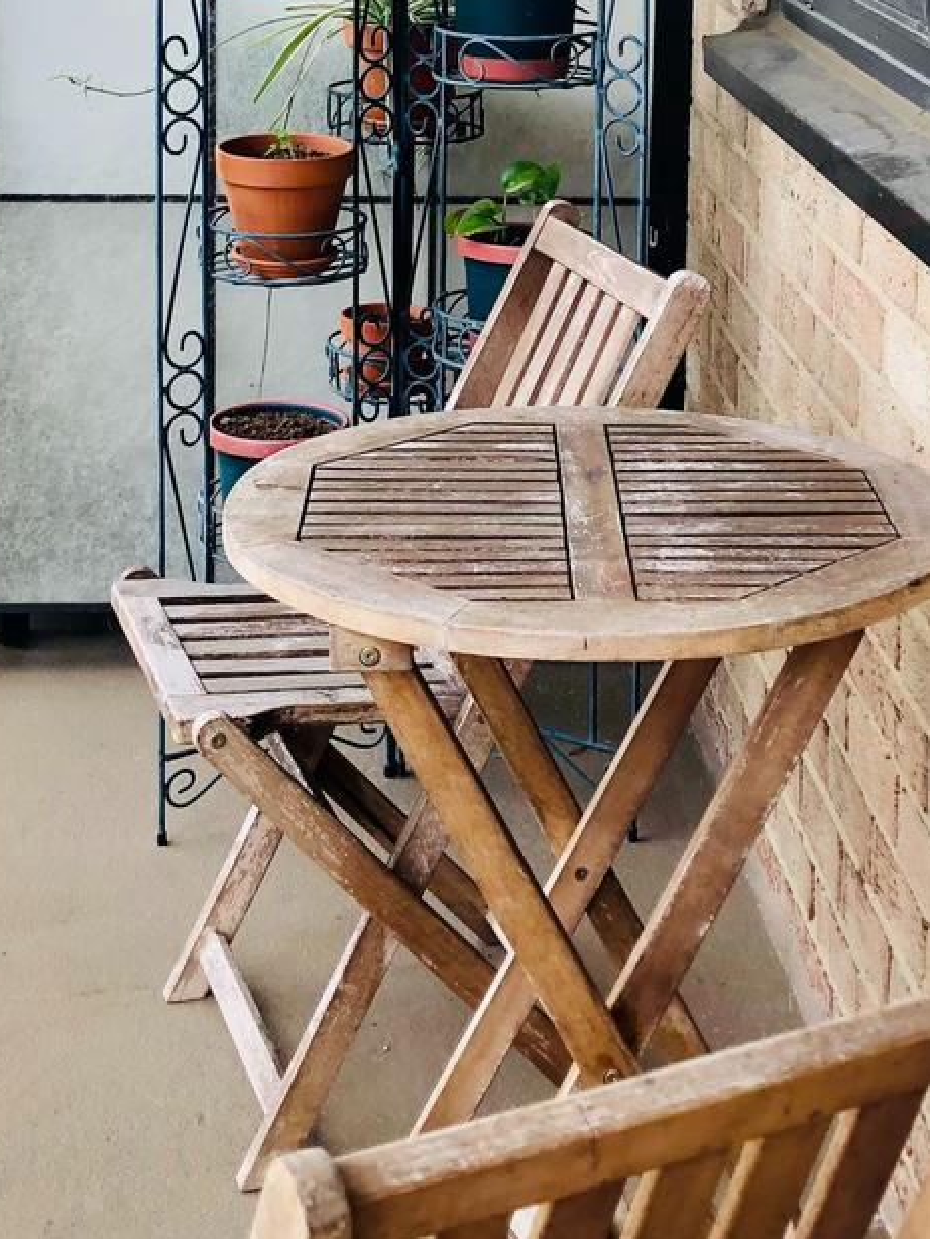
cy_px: 145
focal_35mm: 70
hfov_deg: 21.0
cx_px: 393
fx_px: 2506
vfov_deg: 26.9
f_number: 1.8
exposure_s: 1/540
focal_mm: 3.99
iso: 20
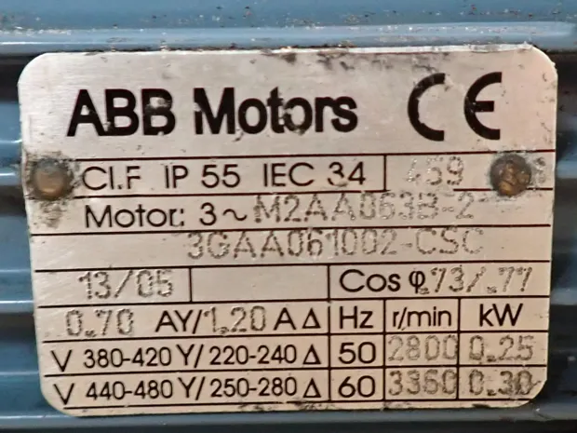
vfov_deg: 54.9
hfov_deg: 69.4
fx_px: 417
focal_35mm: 25
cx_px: 288
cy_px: 216
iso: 800
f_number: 2
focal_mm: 4.5
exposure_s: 1/30
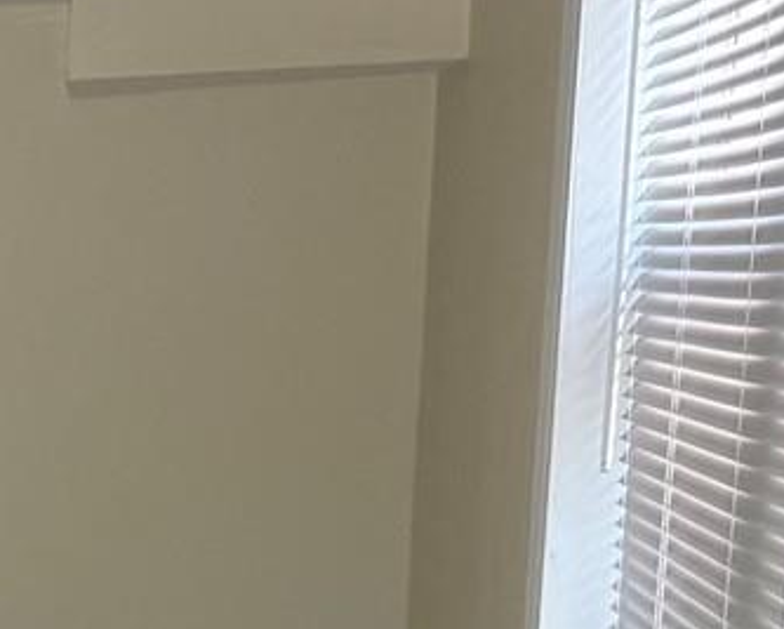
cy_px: 954
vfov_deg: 10.4
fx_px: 3344
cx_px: -1302
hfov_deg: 10.7
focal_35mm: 144
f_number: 1.78
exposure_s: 1/121
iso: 125
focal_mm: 6.76
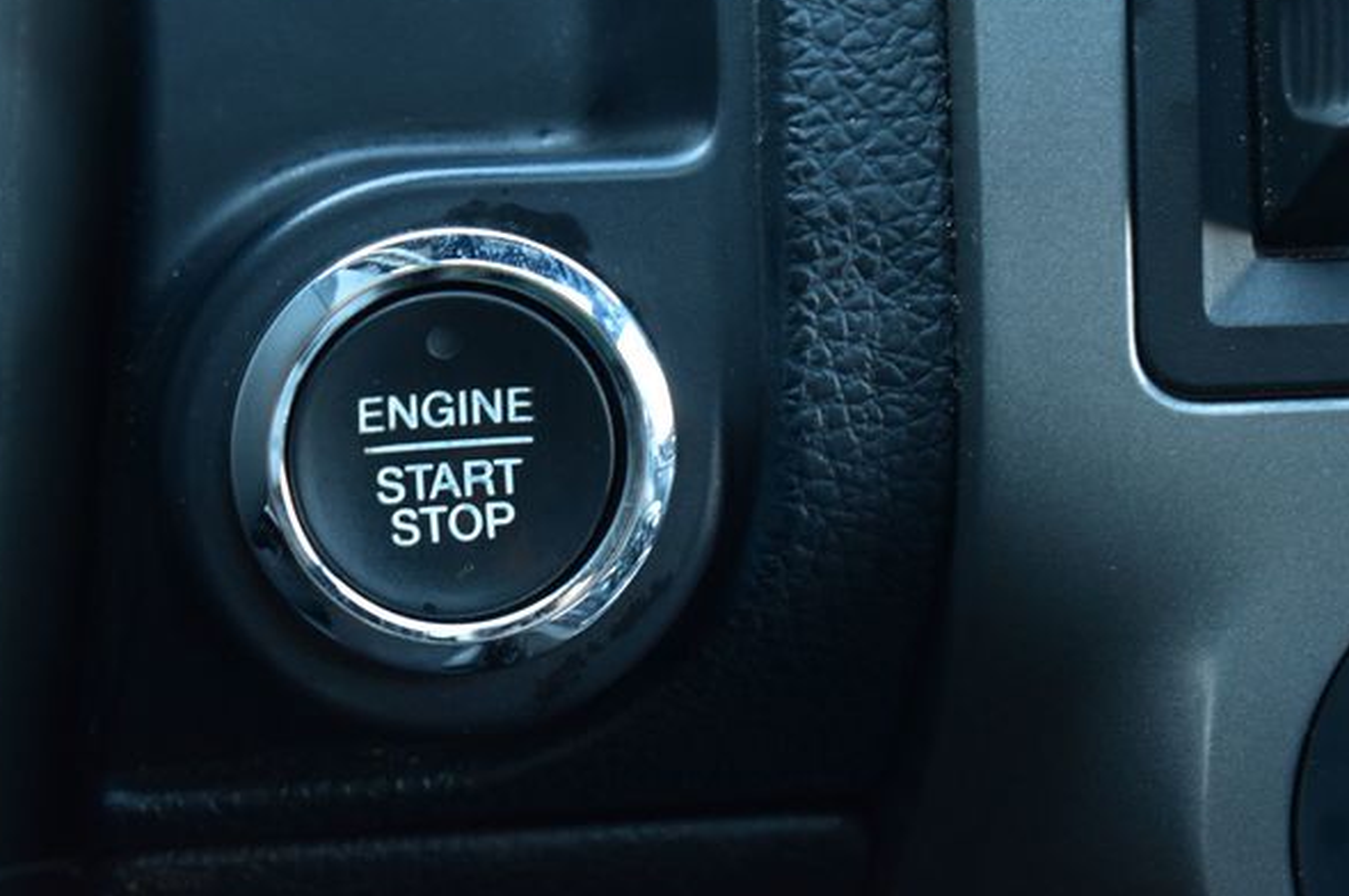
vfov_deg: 15.2
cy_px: 416
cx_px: 624
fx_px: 3352
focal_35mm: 90
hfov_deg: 22.8
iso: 1600
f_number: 5.6
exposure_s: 1/13
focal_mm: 55
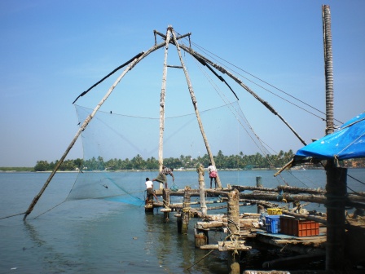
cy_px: 137
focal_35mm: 38
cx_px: 182
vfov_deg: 37.7
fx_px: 401
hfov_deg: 49.0
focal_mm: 6.3
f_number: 4.6
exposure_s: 1/374
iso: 64
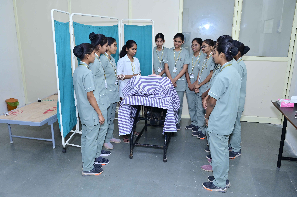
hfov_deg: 62.0
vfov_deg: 43.6
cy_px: 98
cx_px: 148
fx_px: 247
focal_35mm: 30
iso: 1250
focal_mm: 30
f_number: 7.1
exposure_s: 1/125
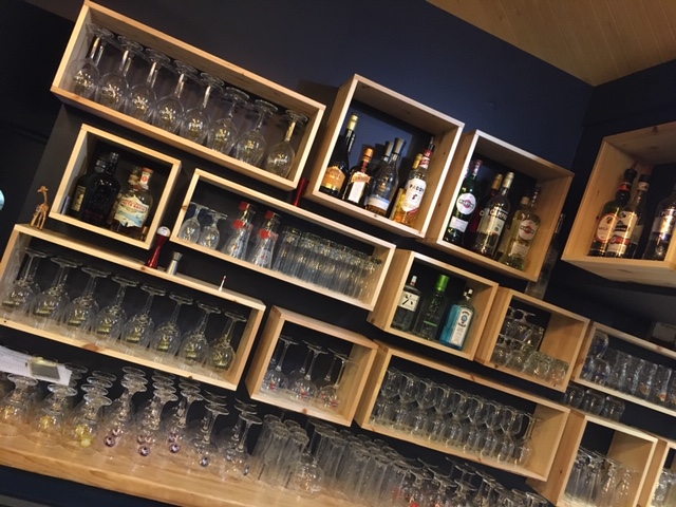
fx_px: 566
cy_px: 254
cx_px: 338
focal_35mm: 29
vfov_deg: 48.2
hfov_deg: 61.7
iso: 250
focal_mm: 4.15
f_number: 2.2
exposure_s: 1/17
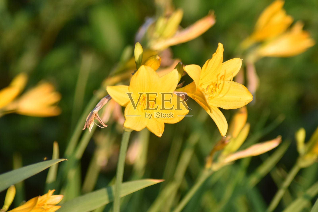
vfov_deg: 6.8
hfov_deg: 10.2
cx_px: 159
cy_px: 106
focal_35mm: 202
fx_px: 1789
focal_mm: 135
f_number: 4.2
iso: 500
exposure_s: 1/500
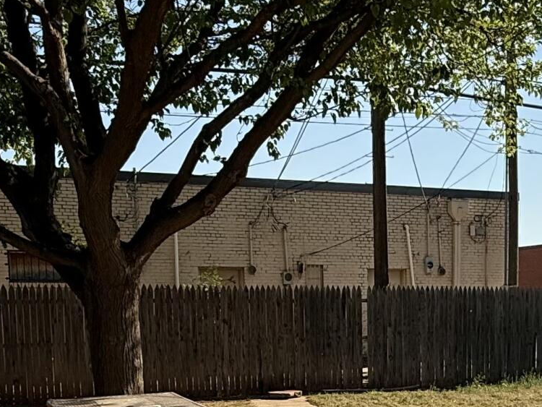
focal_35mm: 56
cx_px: 418
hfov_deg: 33.5
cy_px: 416
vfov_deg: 24.8
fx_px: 877
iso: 50
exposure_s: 1/1339
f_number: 2.2
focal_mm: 2.22
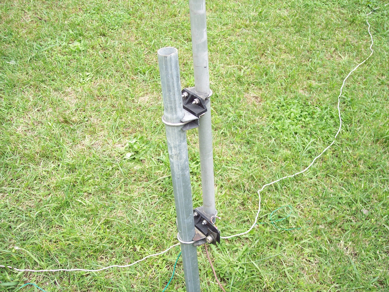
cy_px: 146
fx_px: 438
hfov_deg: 47.9
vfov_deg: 36.8
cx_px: 194
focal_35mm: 39
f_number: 3.4
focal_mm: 8
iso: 100
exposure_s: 1/90
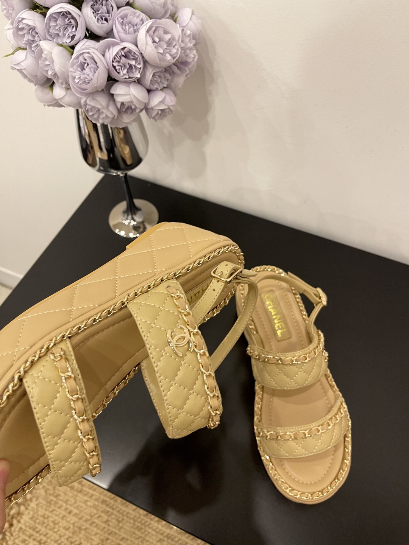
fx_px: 410
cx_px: 204
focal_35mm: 26
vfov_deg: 67.3
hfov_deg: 53.1
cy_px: 272
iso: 320
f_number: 1.6
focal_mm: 5.1
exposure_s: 1/60
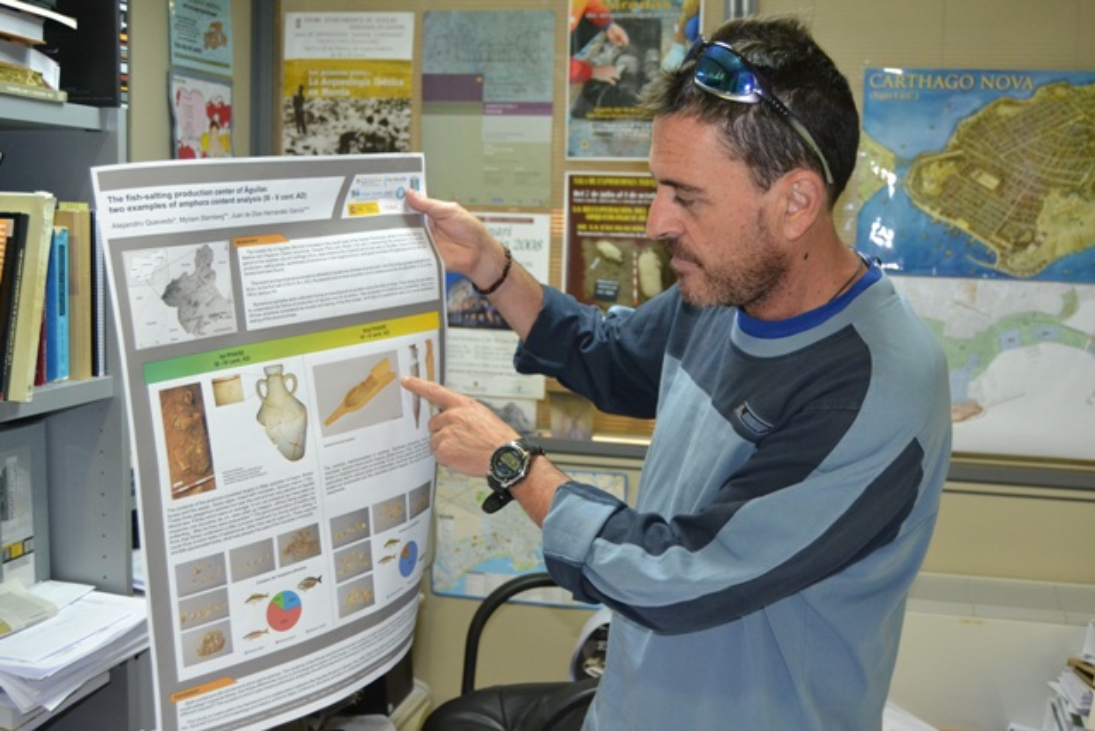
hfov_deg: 49.5
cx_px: 548
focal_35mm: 39
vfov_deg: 34.2
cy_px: 366
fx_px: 1186
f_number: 4
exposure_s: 1/60
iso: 1400
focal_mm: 26
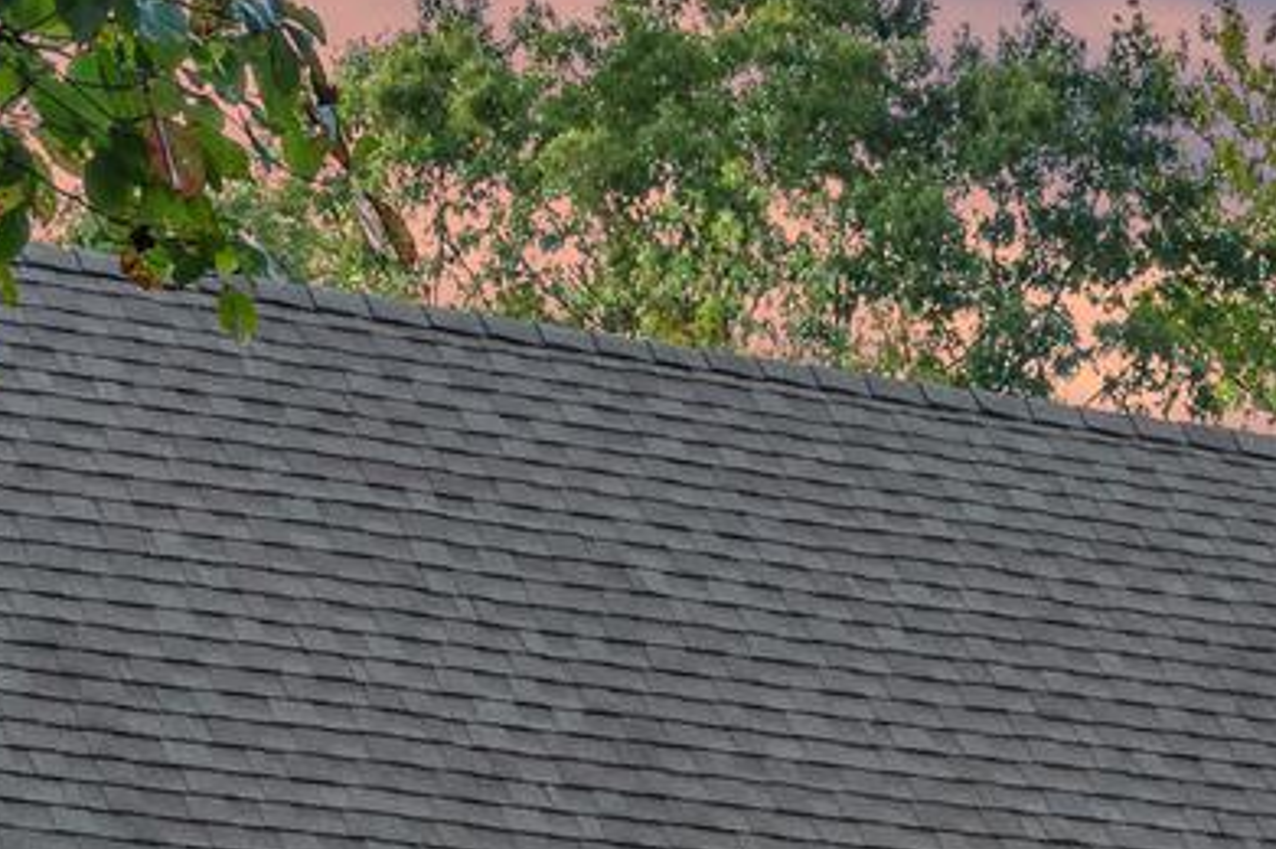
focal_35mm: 215
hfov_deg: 9.5
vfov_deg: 6.2
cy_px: 1791
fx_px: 7614
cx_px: 1465
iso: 200
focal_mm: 41
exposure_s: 15
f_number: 8
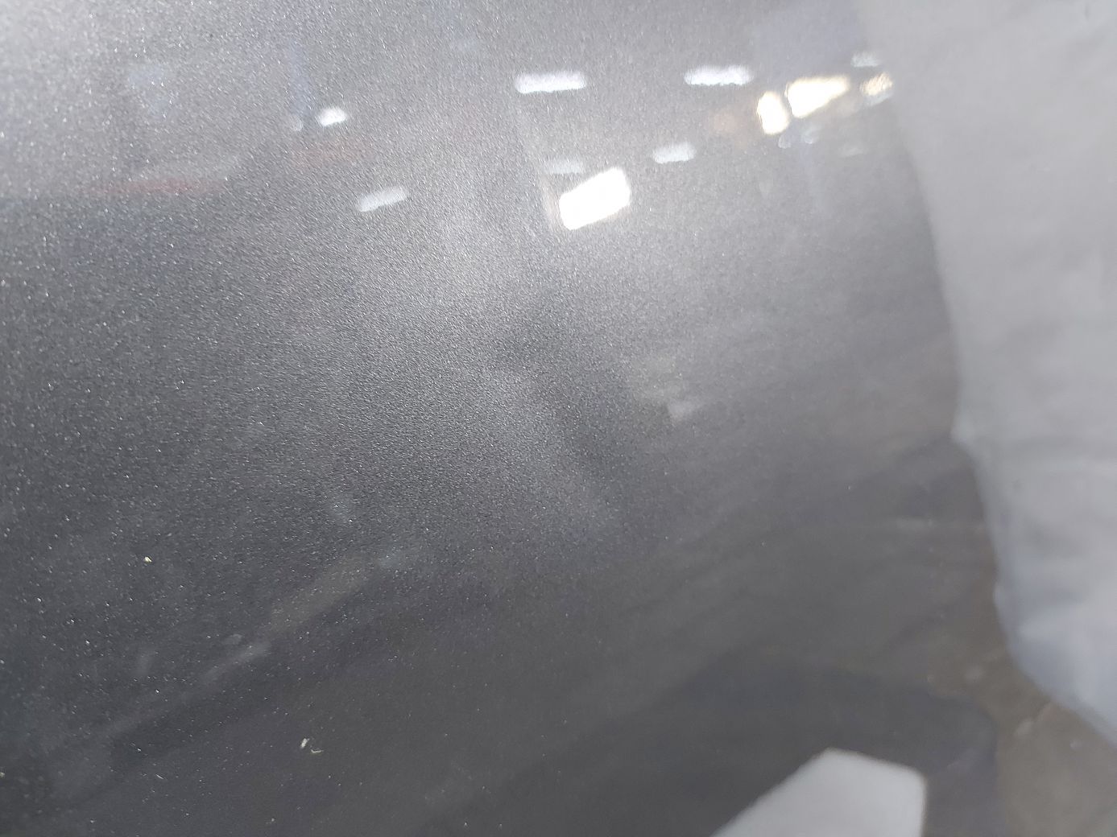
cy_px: 418
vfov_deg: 56.8
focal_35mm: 24
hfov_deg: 71.6
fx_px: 774
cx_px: 558
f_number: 1.8
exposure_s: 1/33
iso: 250
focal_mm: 5.23
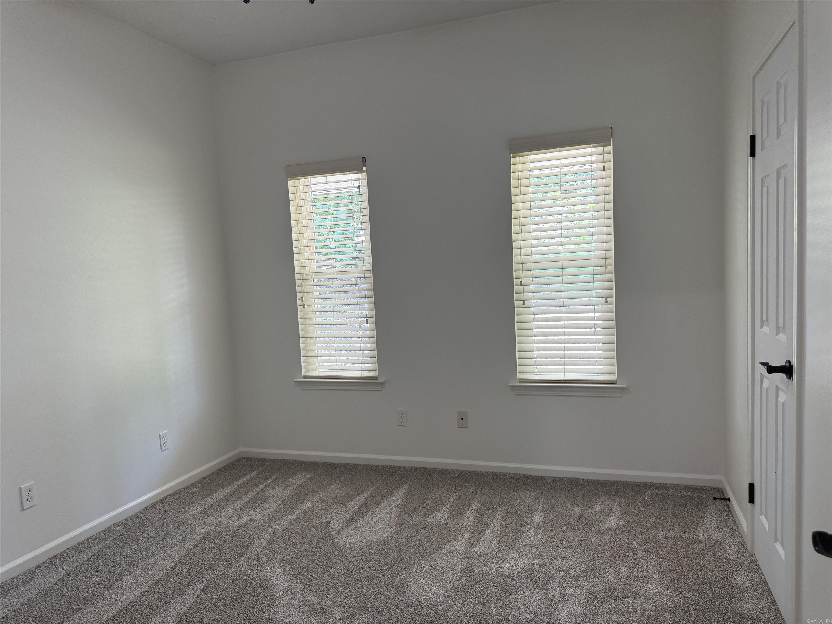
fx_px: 577
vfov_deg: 56.8
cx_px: 416
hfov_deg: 71.6
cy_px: 312
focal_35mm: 24
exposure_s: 1/60
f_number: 1.78
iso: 160
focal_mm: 6.76
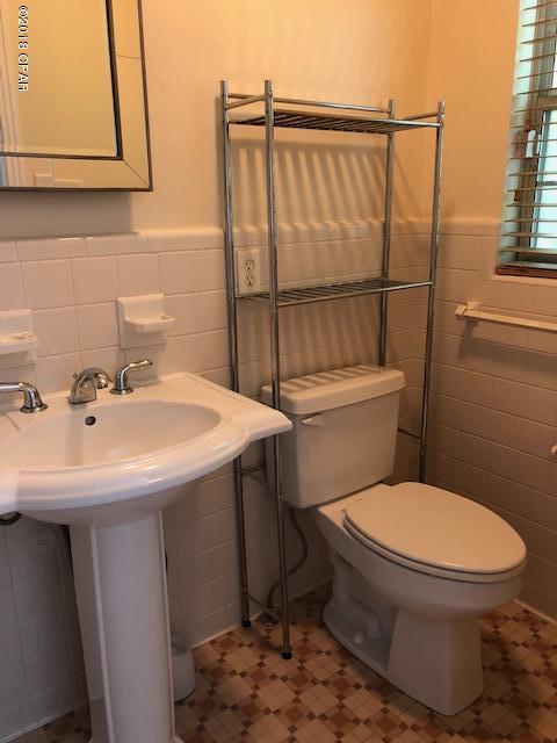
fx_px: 601
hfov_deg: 49.7
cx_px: 278
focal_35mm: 28
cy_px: 372
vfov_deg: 63.4
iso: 64
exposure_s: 1/15
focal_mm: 4
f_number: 1.8
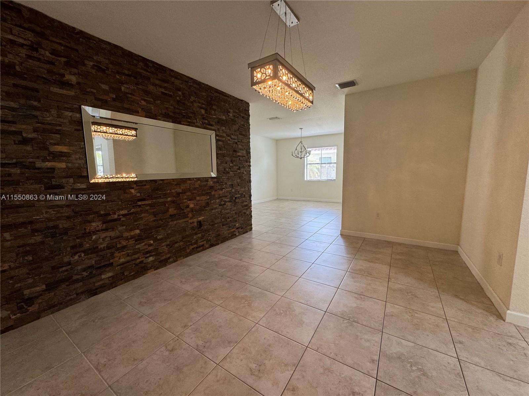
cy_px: 198
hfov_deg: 102.1
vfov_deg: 85.7
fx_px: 214
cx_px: 264
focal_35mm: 14
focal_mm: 2.22
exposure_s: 1/60
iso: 200
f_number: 2.2
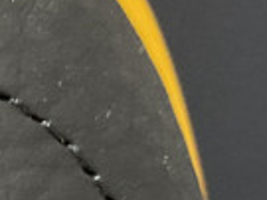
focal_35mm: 193
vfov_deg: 7.6
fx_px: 1487
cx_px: -372
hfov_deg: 9.2
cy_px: 222
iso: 200
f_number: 1.8
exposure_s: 1/50
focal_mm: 4.25
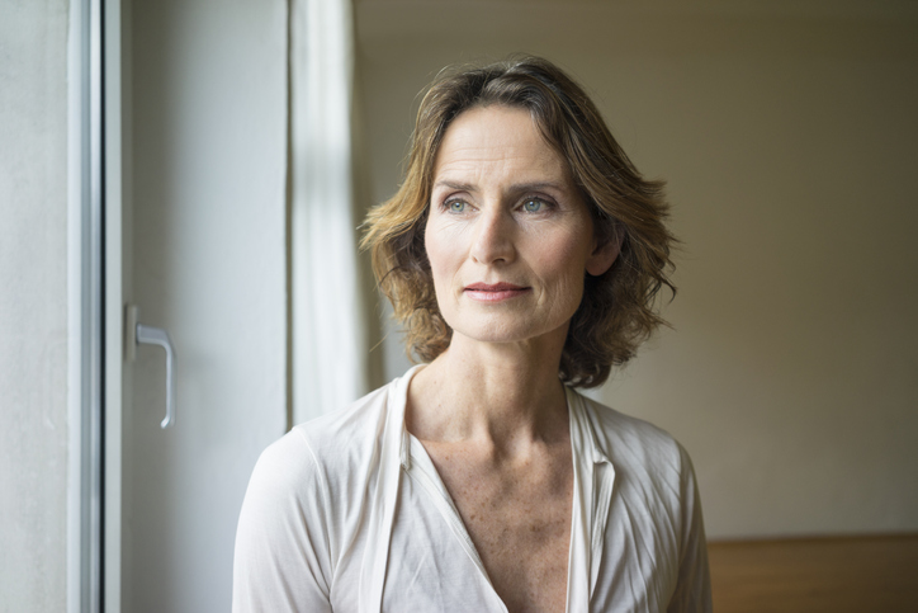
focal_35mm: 35
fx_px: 893
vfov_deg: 37.9
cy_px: 306
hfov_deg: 54.4
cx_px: 459
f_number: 2.8
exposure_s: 1/125
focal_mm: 35
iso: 200
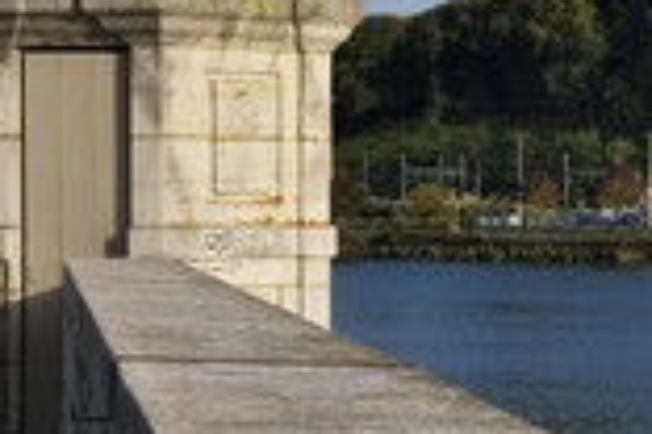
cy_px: 230
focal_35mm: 135
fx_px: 2445
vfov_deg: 10.2
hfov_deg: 14.6
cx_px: 807
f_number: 13
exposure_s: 1/250
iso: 200
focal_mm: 50
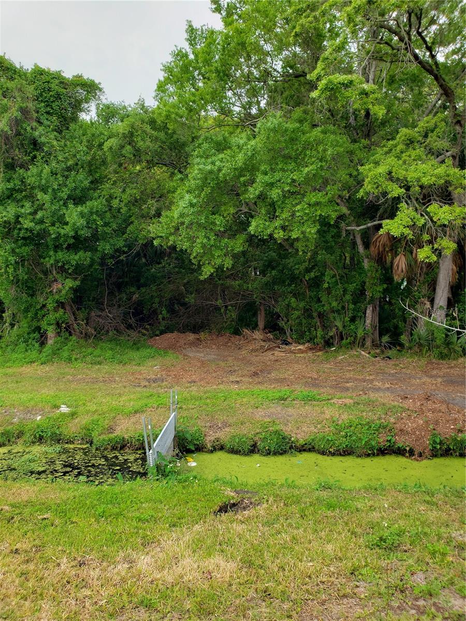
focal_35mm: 26
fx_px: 467
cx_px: 233
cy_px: 310
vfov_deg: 67.3
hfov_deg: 53.1
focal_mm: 4.3
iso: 50
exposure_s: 1/137
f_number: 2.4
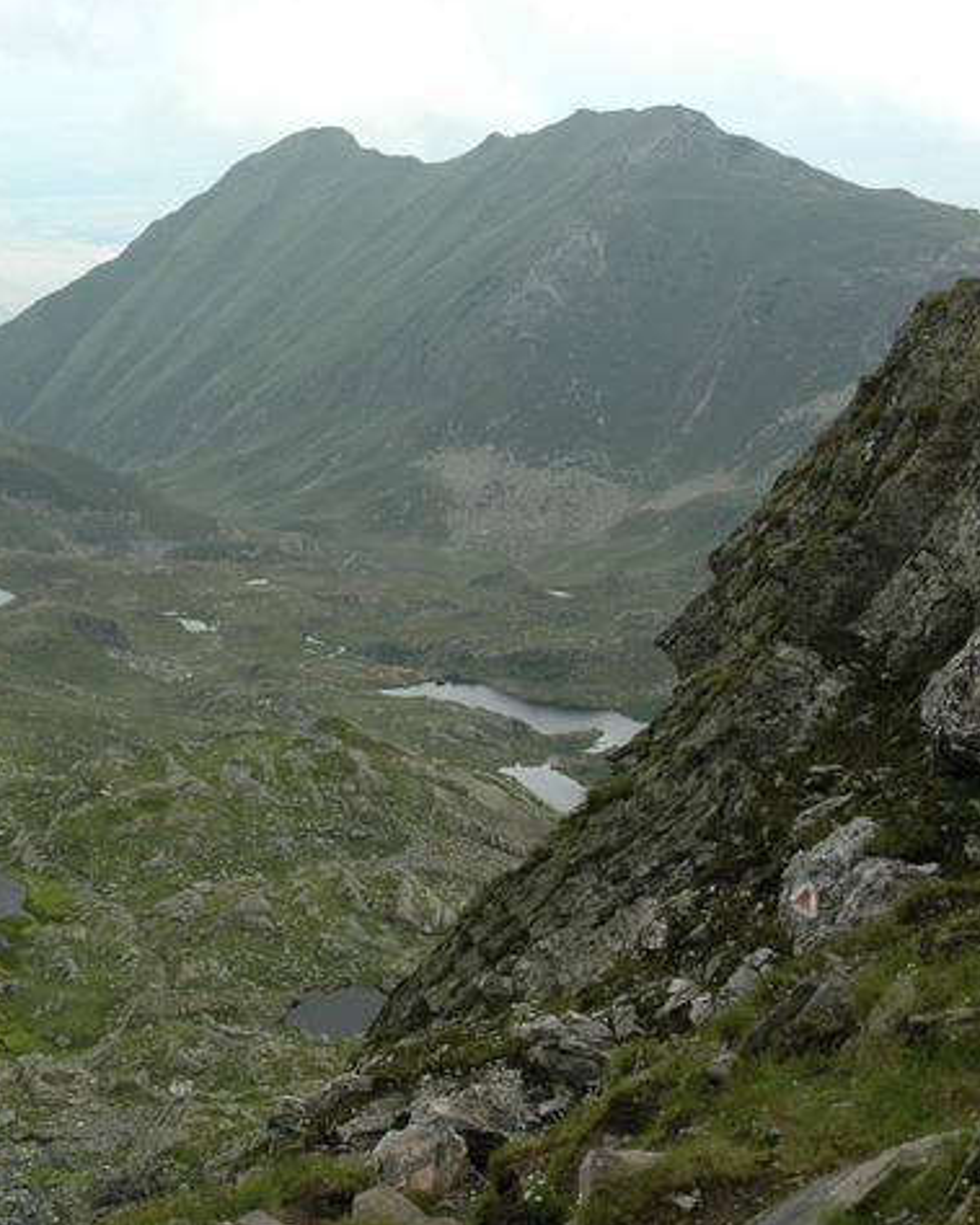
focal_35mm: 58
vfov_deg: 32.6
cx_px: 114
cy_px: 611
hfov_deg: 25.6
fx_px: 2093
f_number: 7.1
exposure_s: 1/200
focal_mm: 27
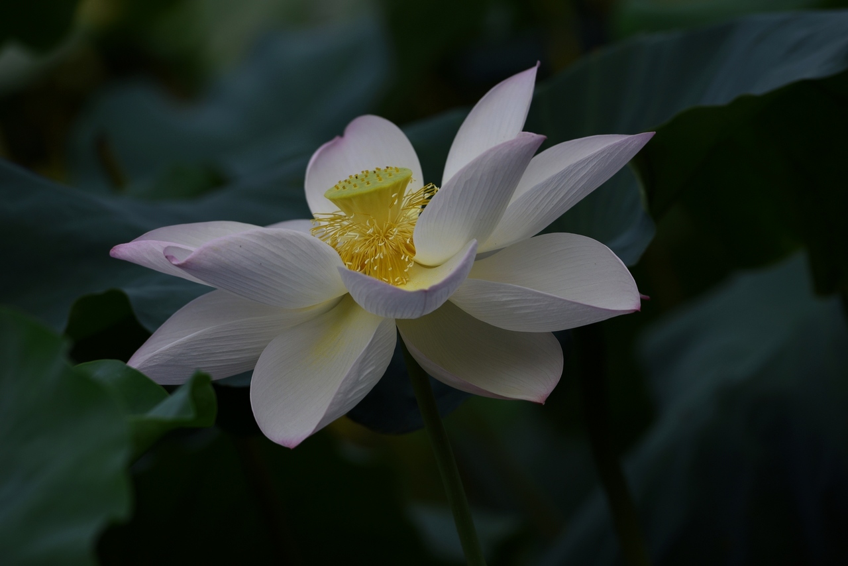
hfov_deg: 10.3
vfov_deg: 6.9
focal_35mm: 200
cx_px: 424
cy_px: 283
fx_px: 4712
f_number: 4.5
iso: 100
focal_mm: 200
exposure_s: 1/1000
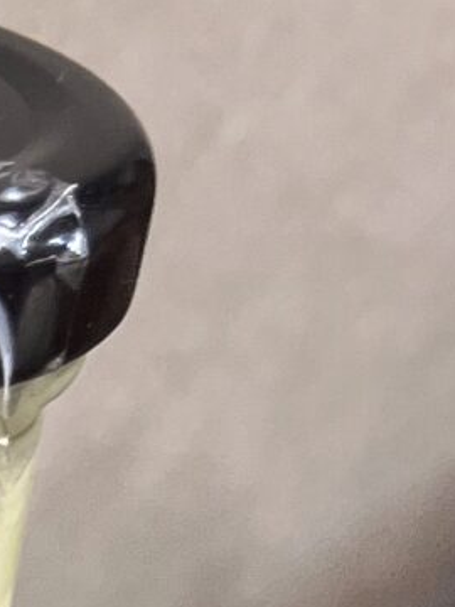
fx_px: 3242
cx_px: -831
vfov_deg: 9.2
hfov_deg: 7.3
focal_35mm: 185
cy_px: 1617
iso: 100
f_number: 1.6
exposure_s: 1/50
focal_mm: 5.1
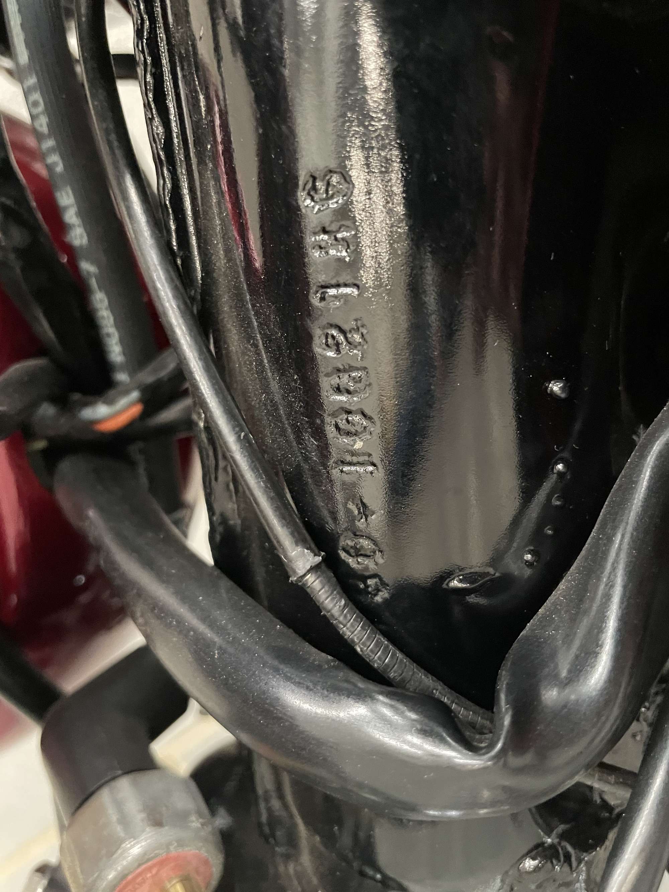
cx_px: 334
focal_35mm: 26
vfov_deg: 67.3
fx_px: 670
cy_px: 446
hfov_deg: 53.1
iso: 800
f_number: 1.6
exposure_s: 1/30
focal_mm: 4.2
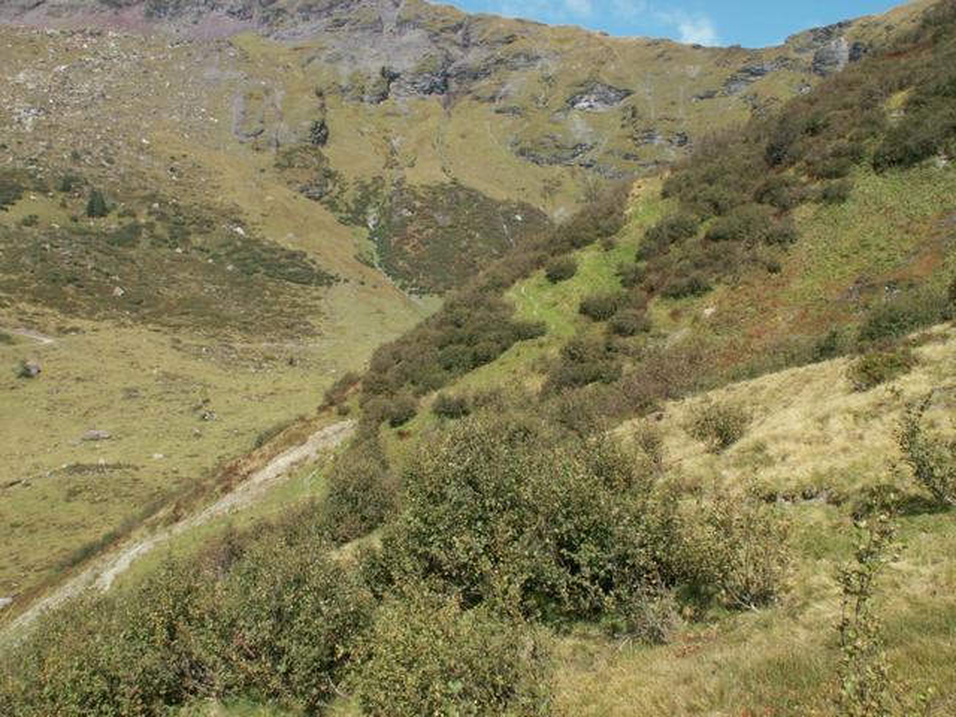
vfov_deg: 40.7
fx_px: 967
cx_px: 478
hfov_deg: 52.6
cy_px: 358
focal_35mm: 35
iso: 50
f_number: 5.6
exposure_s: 1/200
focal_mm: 5.86
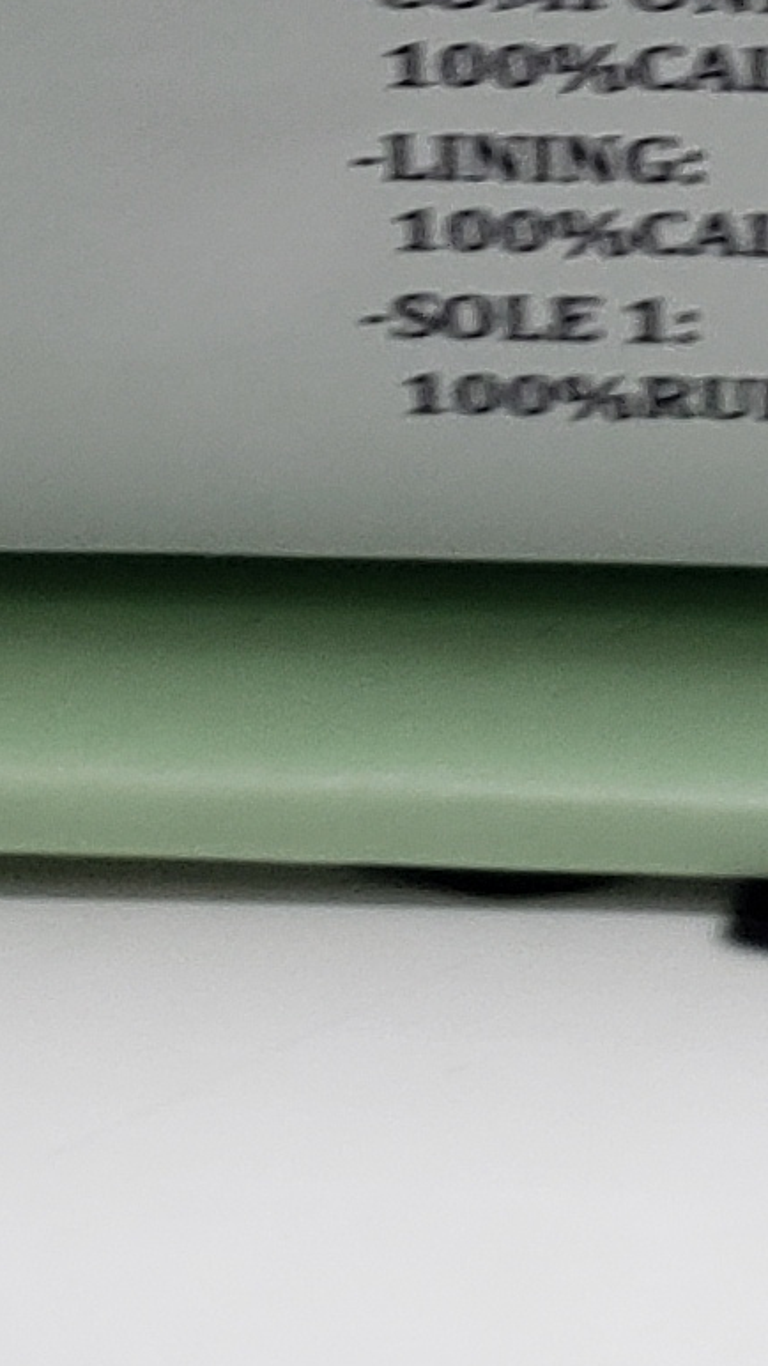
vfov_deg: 14.2
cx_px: 329
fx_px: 5360
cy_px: -104
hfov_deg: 8.2
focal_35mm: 148
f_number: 1.5
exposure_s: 1/100
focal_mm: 4.3
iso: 50
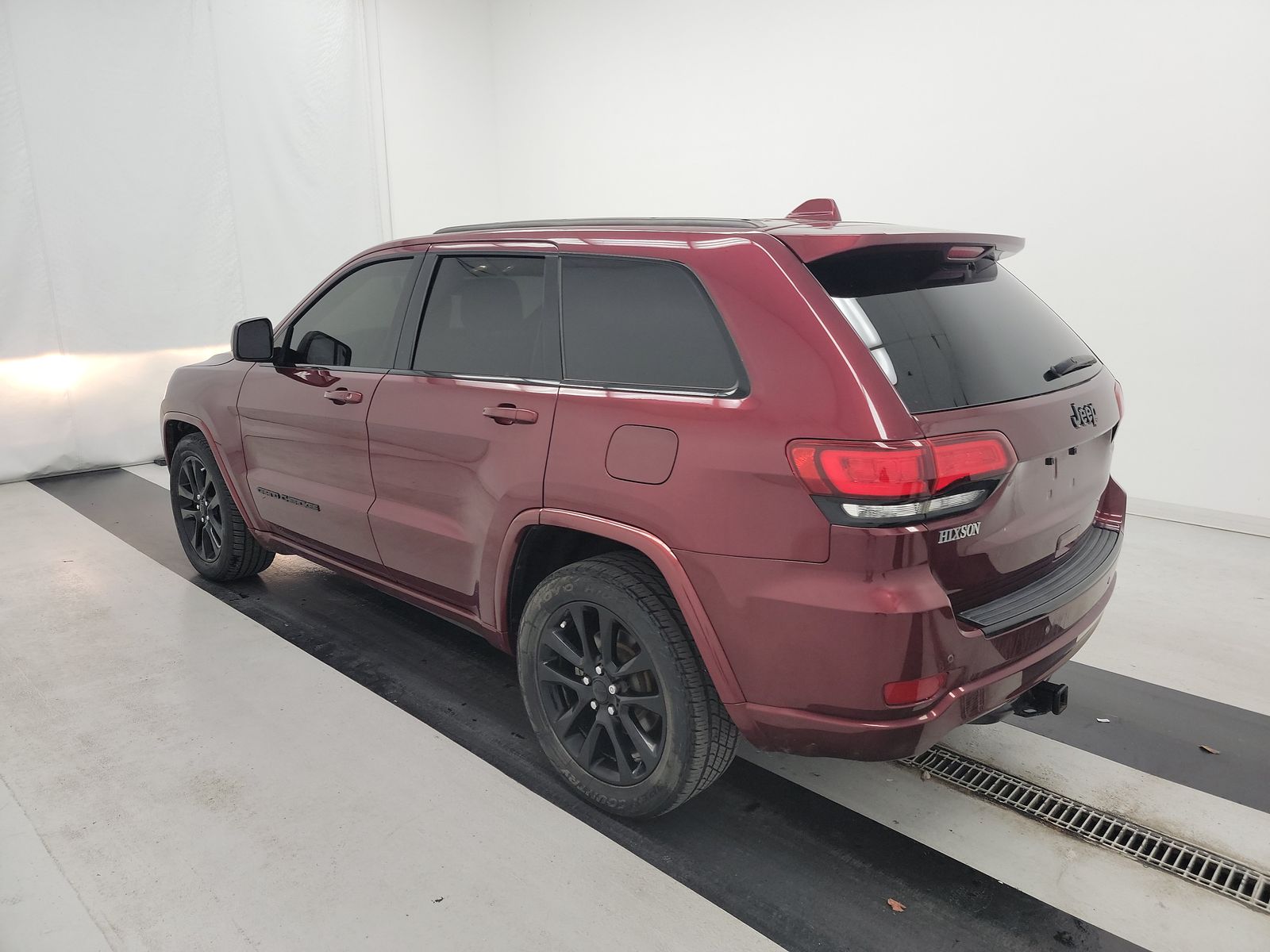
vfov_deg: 56.8
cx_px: 635
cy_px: 476
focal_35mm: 24
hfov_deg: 71.6
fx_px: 881
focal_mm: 6.7
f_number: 1.8
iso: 264
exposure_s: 1/60
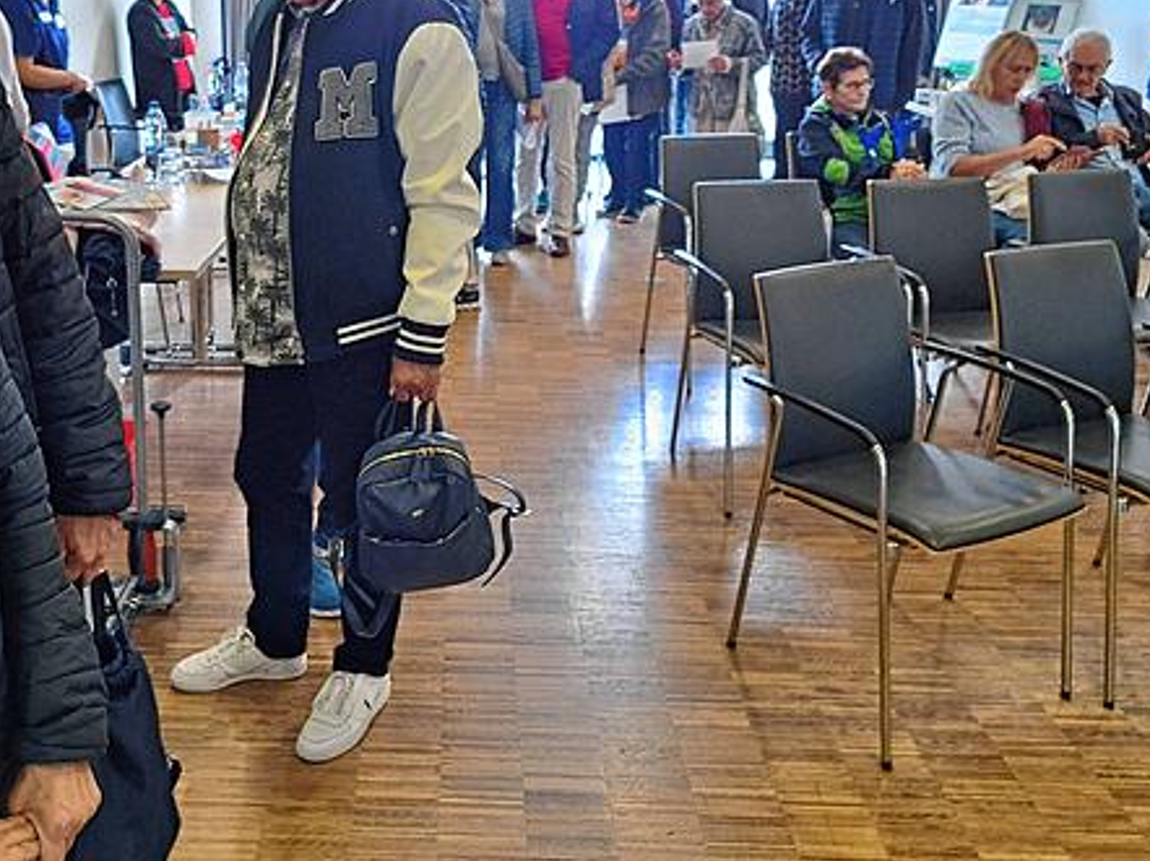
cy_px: 241
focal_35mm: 35
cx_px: 401
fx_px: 1162
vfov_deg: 39.8
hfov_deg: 51.8
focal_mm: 5.23
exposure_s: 1/50
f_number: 1.8
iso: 200
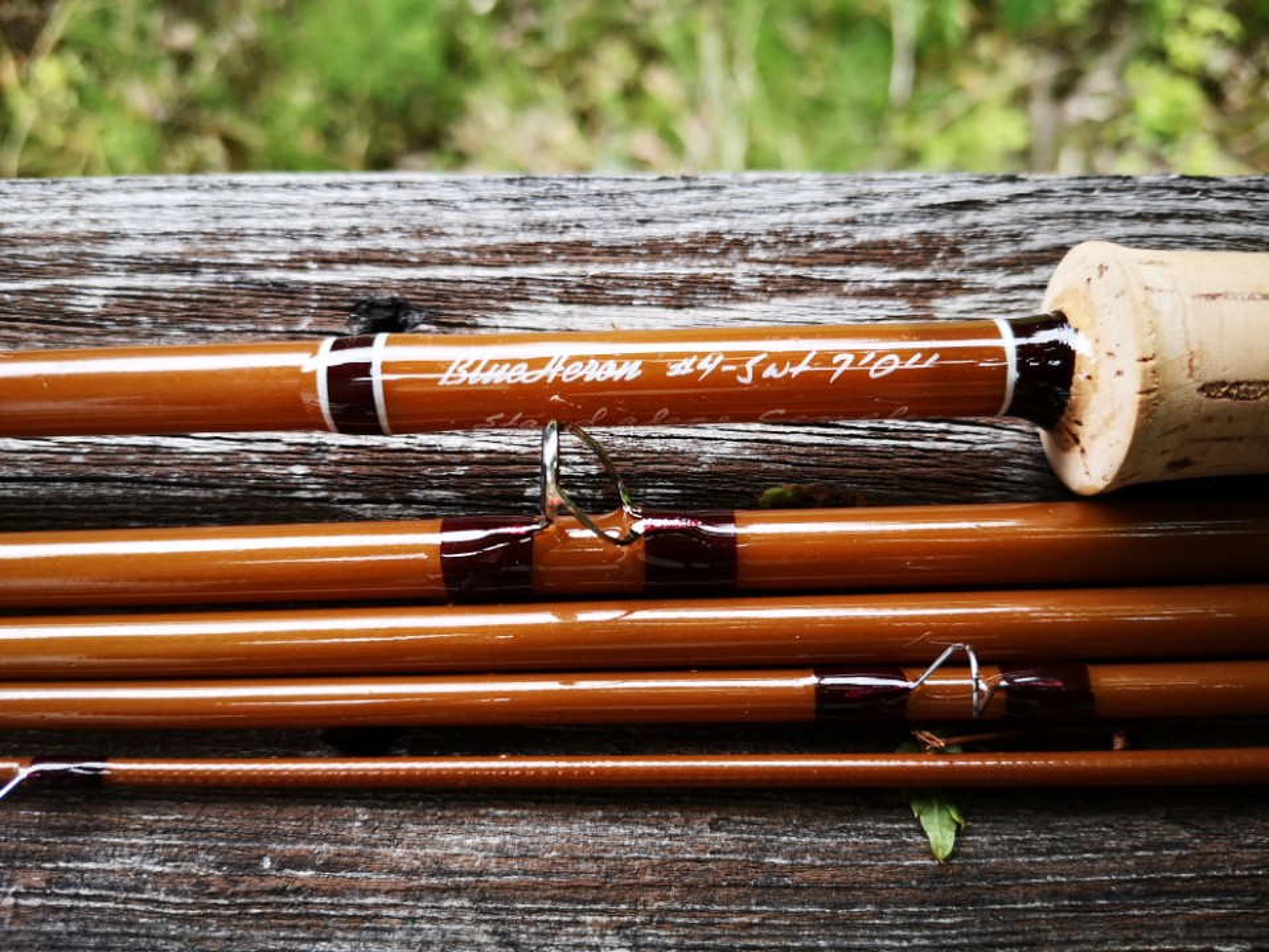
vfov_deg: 51.4
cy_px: 476
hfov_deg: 65.3
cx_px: 634
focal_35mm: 27
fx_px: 990
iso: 50
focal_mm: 3.95
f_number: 1.8
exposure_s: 1/168
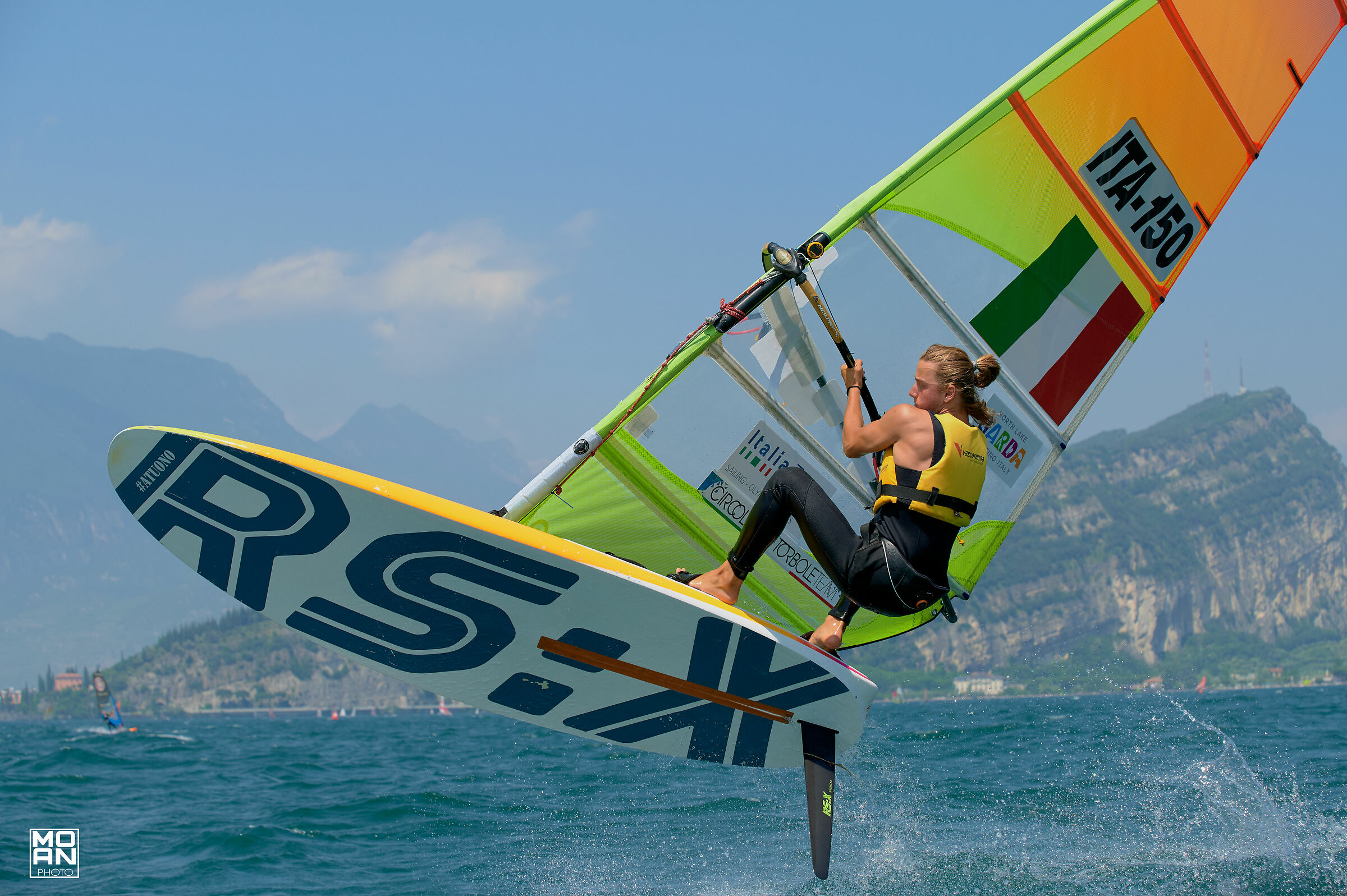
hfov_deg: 25.4
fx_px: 2991
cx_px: 674
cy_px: 448
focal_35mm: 80
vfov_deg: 17.0
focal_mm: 80
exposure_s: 1/2000
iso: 400
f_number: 5.6
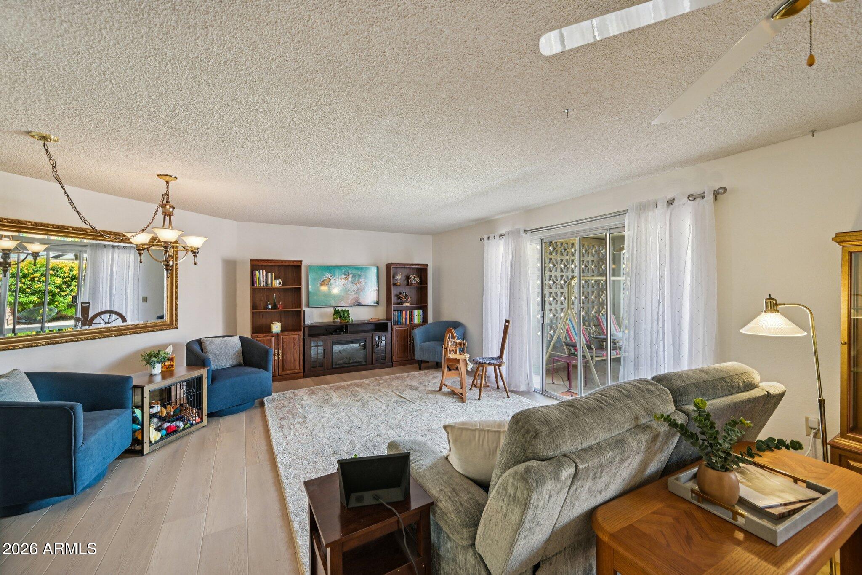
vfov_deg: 81.2
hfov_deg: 104.3
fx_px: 335
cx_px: 431
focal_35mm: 14
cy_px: 288
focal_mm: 14
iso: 640
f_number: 8
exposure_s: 1/15
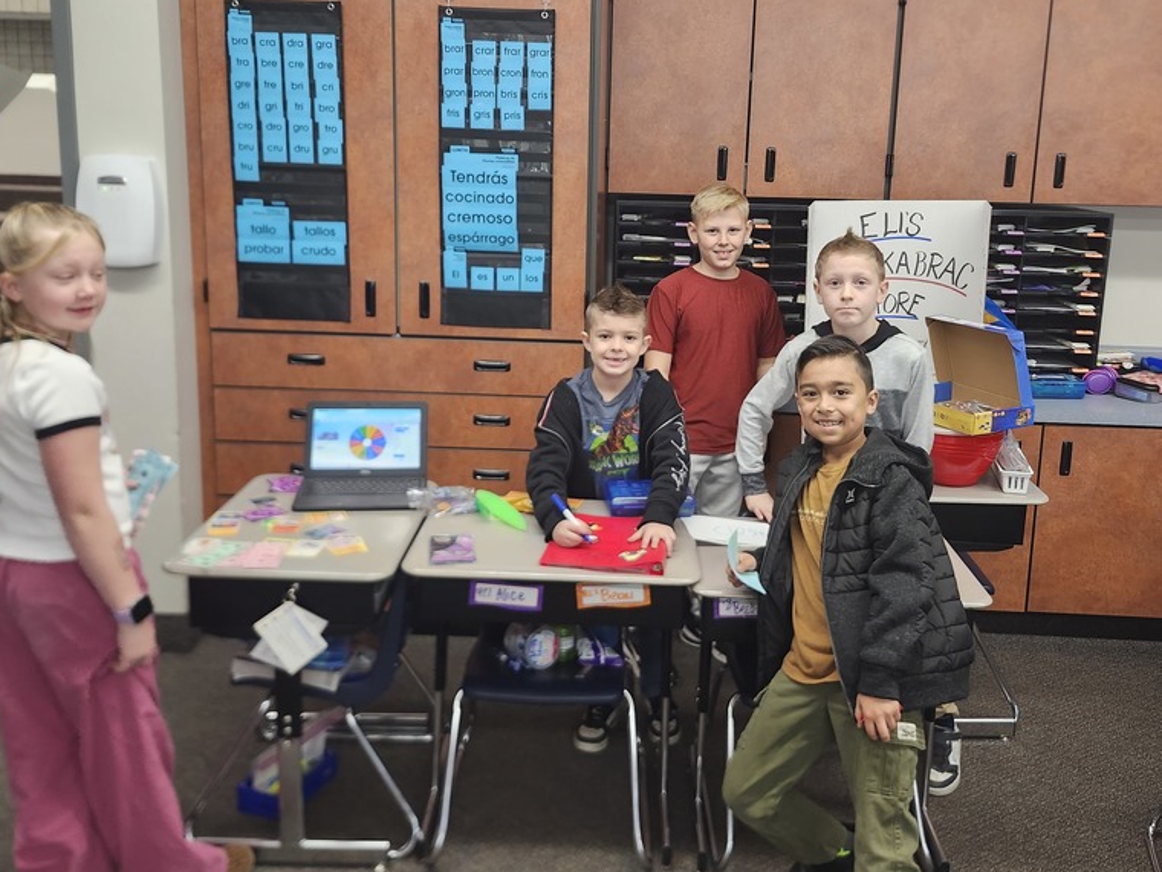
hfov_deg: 58.3
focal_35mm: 31
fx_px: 1041
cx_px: 624
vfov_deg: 45.2
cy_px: 349
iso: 400
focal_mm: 5.54
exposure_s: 1/120
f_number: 1.8
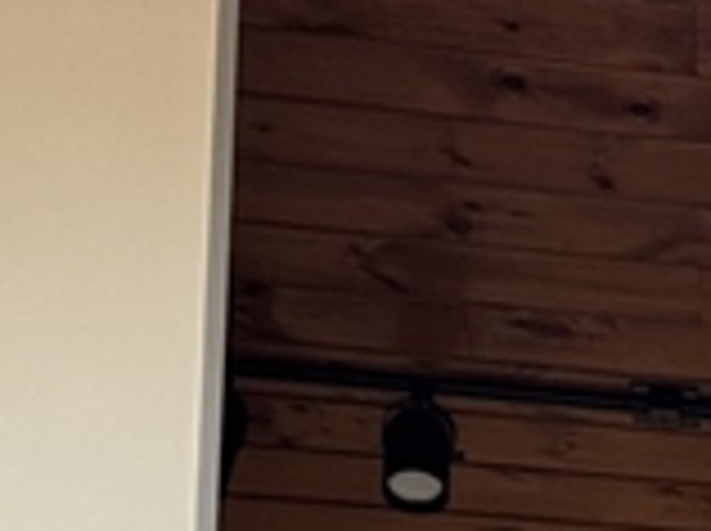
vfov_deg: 8.8
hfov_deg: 10.8
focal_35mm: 156
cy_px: 1170
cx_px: 1719
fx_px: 3199
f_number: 1.78
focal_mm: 6.76
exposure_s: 1/60
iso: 125
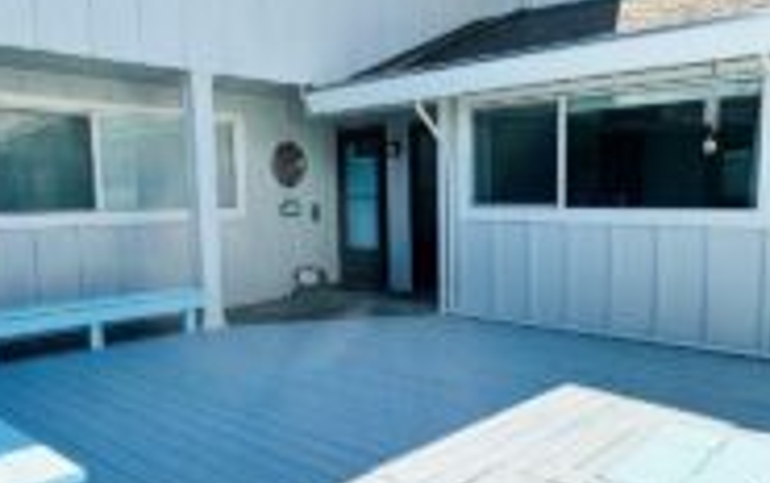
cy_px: 266
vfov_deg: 39.5
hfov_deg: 59.5
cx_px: 412
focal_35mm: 32
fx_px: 672
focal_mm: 2.22
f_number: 2.2
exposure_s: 1/940
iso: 40
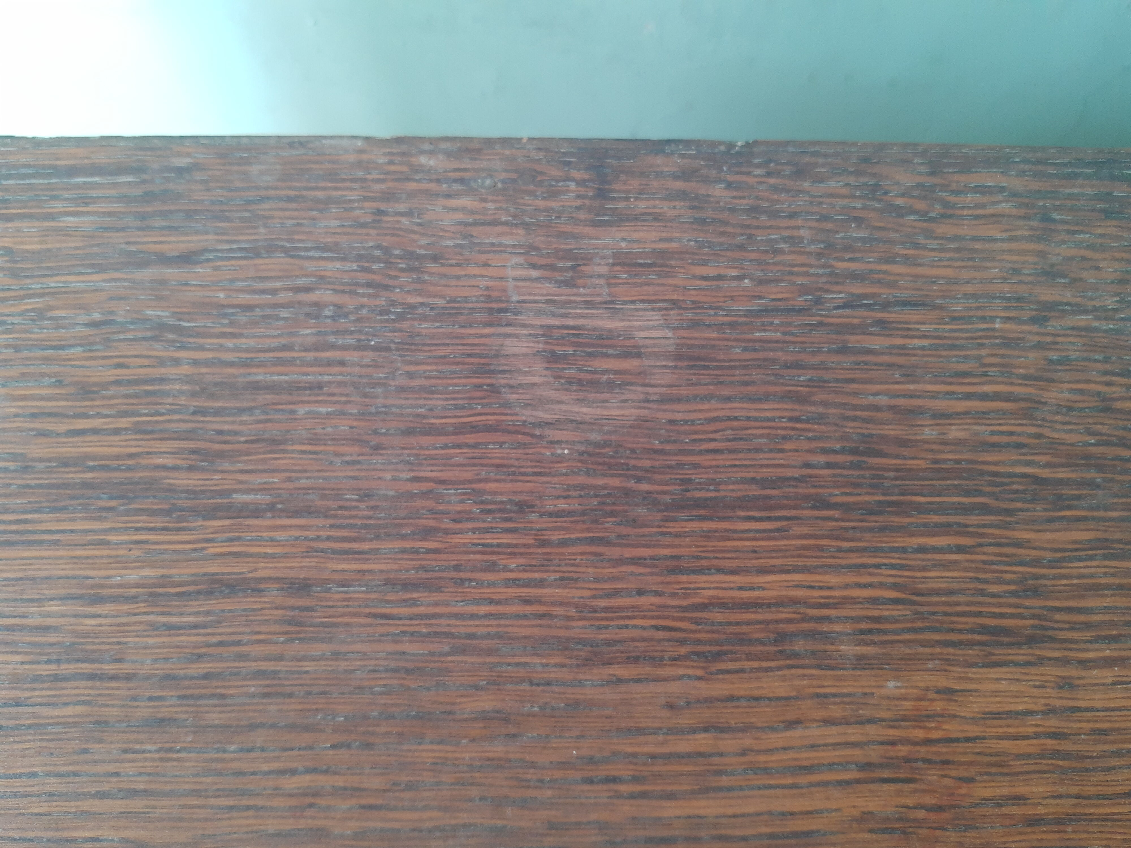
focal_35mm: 26
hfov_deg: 67.3
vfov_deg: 53.1
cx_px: 566
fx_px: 849
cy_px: 424
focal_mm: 4.75
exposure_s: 1/50
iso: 91
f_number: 1.7
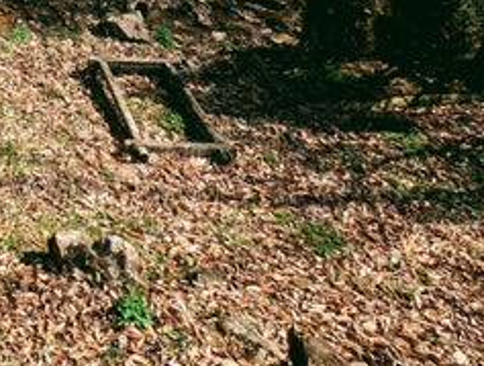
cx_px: -196
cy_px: -213
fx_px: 603
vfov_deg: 24.4
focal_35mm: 43
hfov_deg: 30.4
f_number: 1.95
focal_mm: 2.23
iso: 37
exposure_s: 1/810
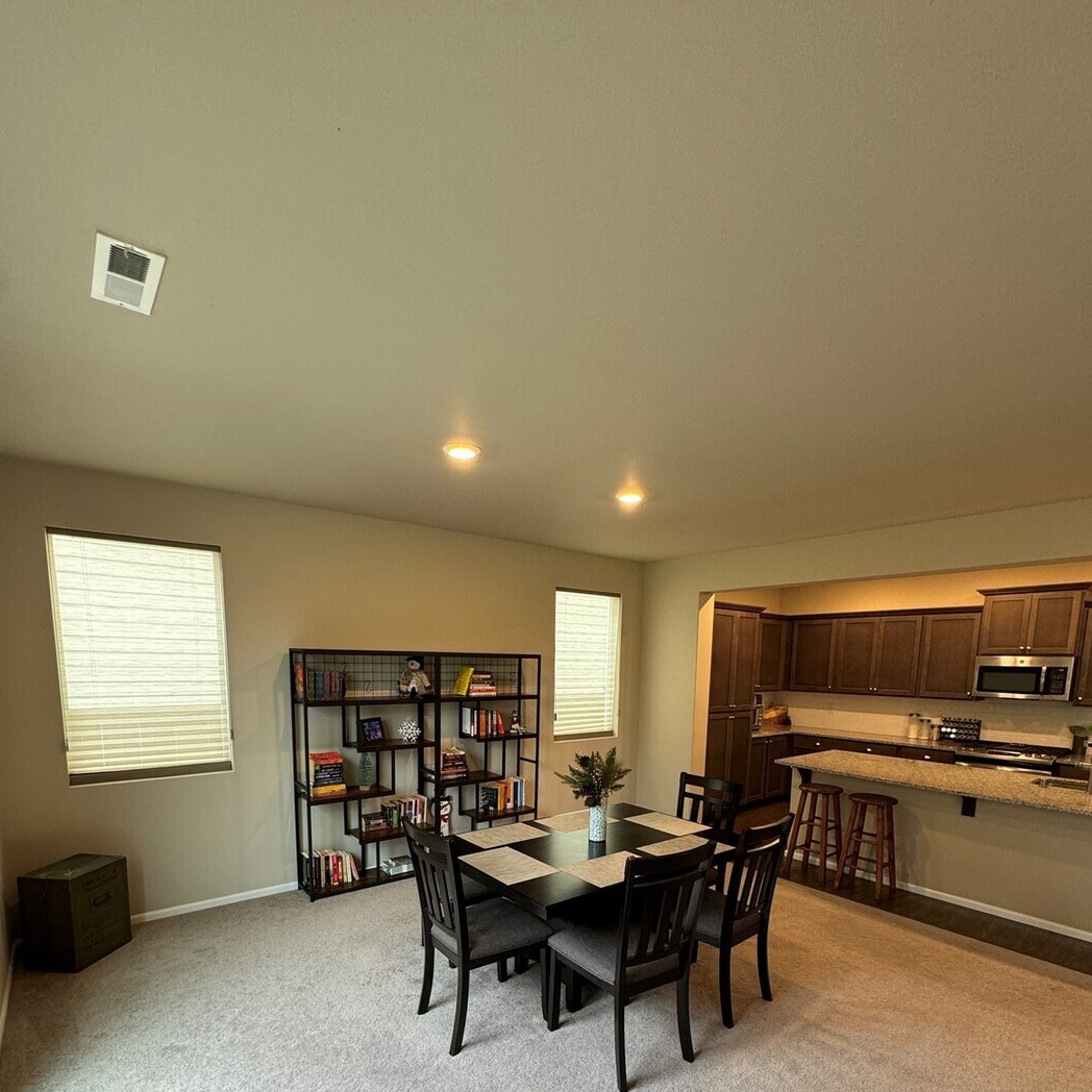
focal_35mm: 17
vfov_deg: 80.6
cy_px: 744
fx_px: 607
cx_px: 543
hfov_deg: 84.0
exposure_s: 1/60
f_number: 2.2
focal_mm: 2.22
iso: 200
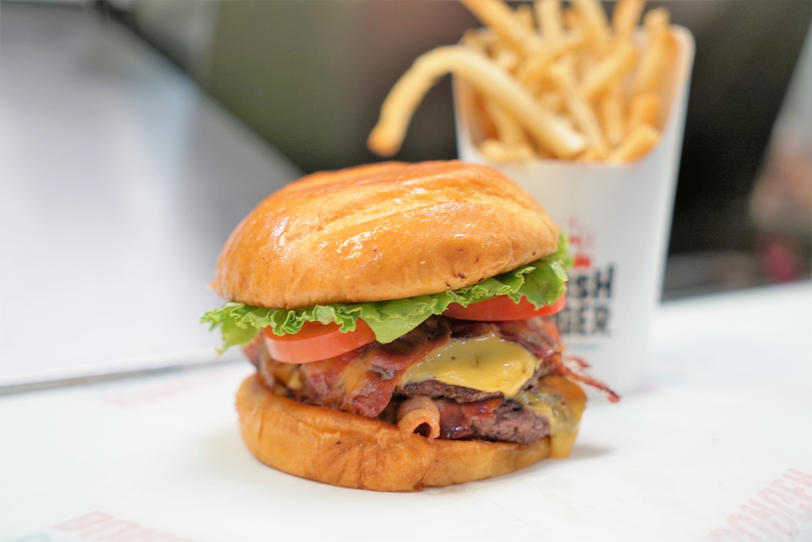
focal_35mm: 50
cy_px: 271
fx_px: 1128
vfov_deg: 27.0
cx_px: 406
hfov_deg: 39.6
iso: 400
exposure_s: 1/60
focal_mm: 50
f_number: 4
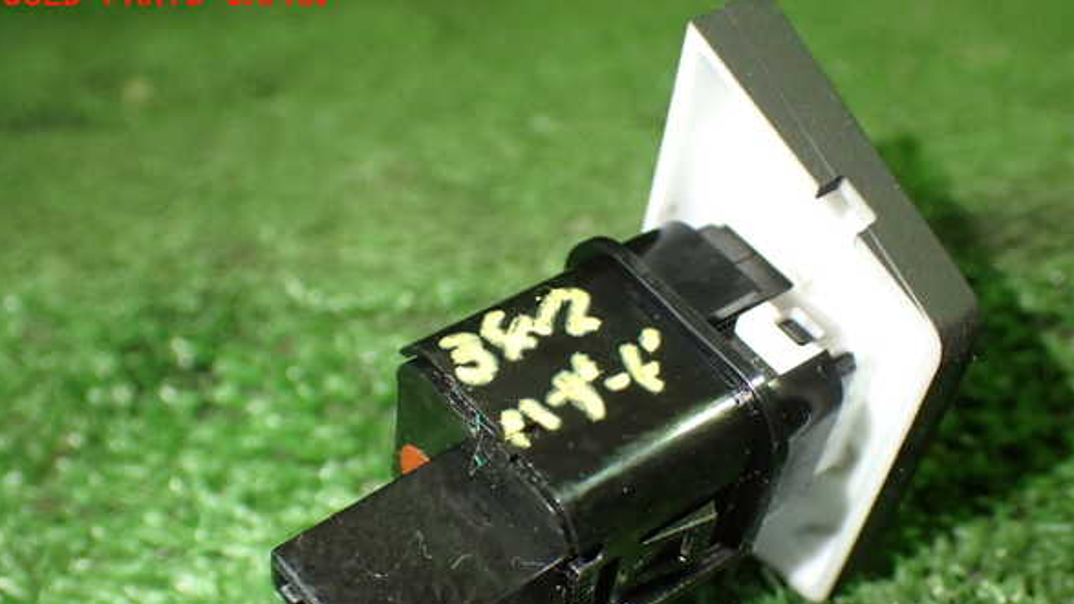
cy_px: 383
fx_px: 1395
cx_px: 542
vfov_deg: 24.3
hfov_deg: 42.1
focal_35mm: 49
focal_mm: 7.84
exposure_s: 1/50
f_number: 2.9
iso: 800
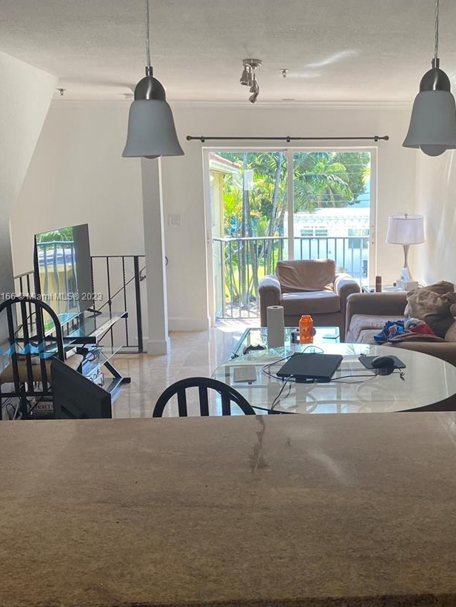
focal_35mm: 38
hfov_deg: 37.4
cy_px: 297
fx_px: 667
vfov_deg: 49.0
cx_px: 300
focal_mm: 4.25
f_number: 1.8
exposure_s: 1/121
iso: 100
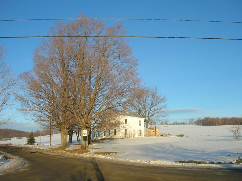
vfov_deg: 41.8
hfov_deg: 54.0
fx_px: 238
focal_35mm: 34
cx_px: 121
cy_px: 90
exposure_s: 1/227
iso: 50
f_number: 4.9
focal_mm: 5.7
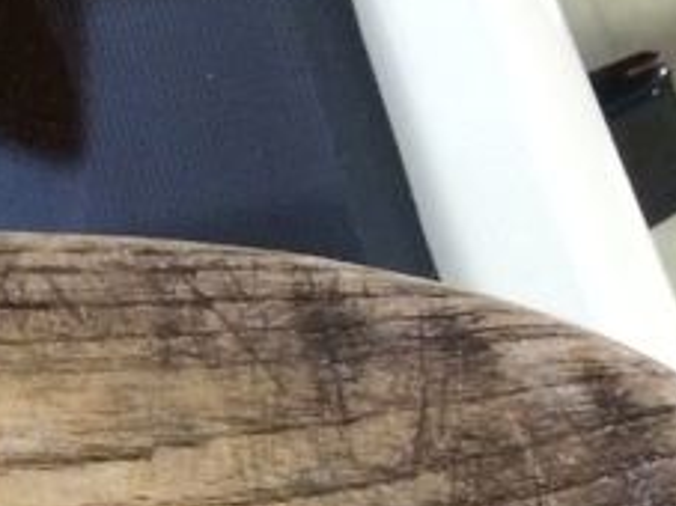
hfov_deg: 15.6
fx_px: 2323
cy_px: 841
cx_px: -247
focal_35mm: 119
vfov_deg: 11.7
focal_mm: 4.12
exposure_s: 1/17
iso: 320
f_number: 2.2
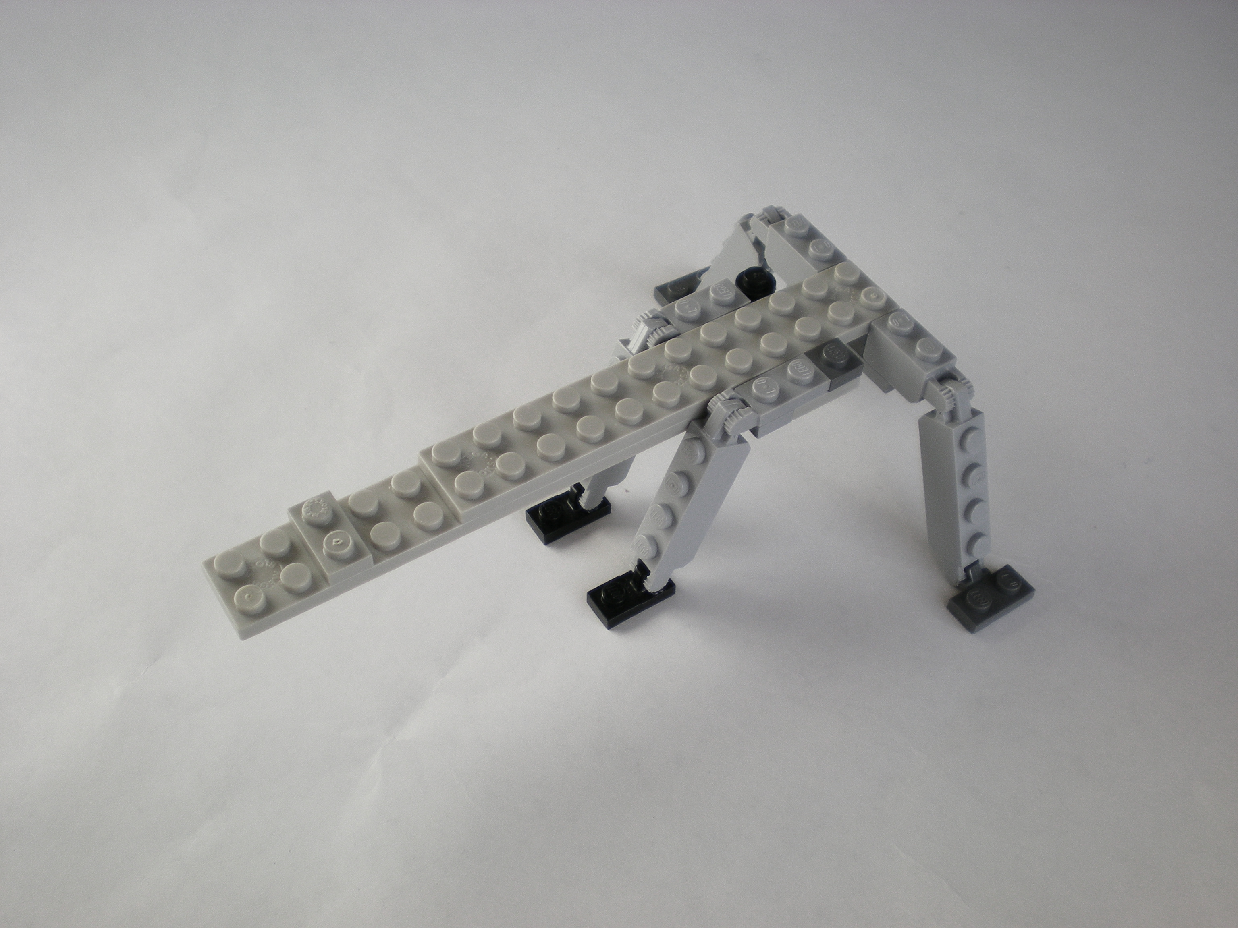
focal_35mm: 38
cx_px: 619
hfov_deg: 49.0
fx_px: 1359
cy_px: 464
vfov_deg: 37.7
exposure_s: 1/154
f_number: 3.1
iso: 50
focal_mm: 6.3
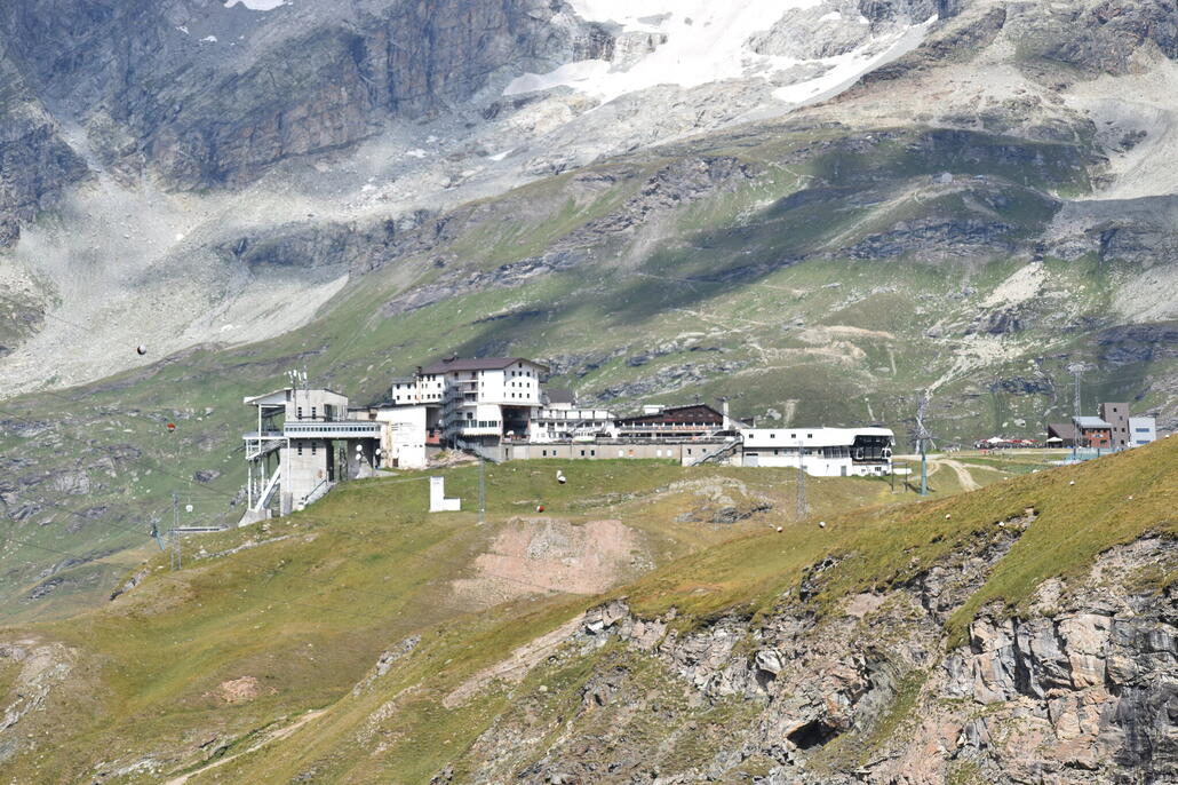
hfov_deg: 15.2
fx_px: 4416
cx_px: 589
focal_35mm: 135
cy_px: 392
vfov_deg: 10.2
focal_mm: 90
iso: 100
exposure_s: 1/400
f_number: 10
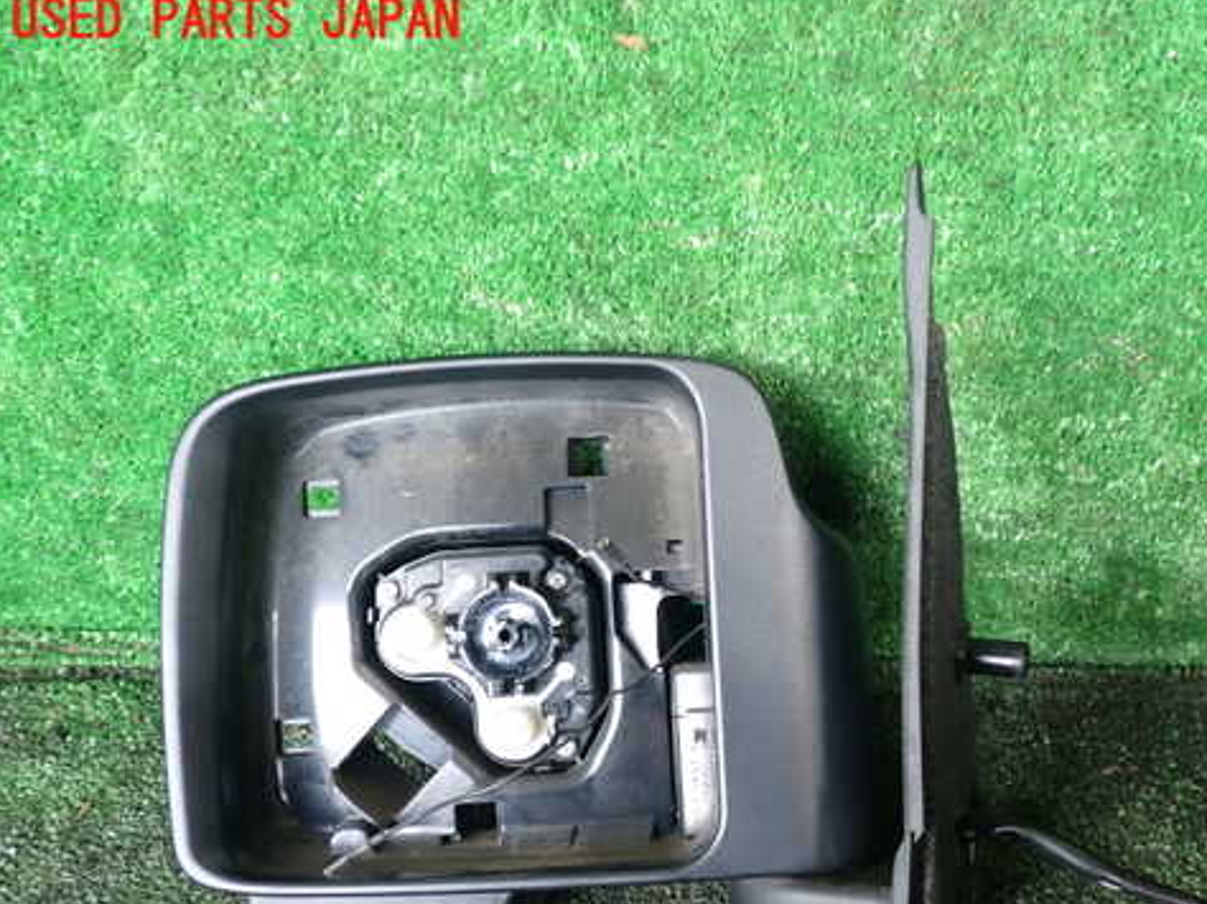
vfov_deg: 37.5
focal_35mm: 38
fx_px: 1324
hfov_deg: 48.5
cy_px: 563
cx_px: 761
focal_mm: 5.4
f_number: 2.3
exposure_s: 1/50
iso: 200
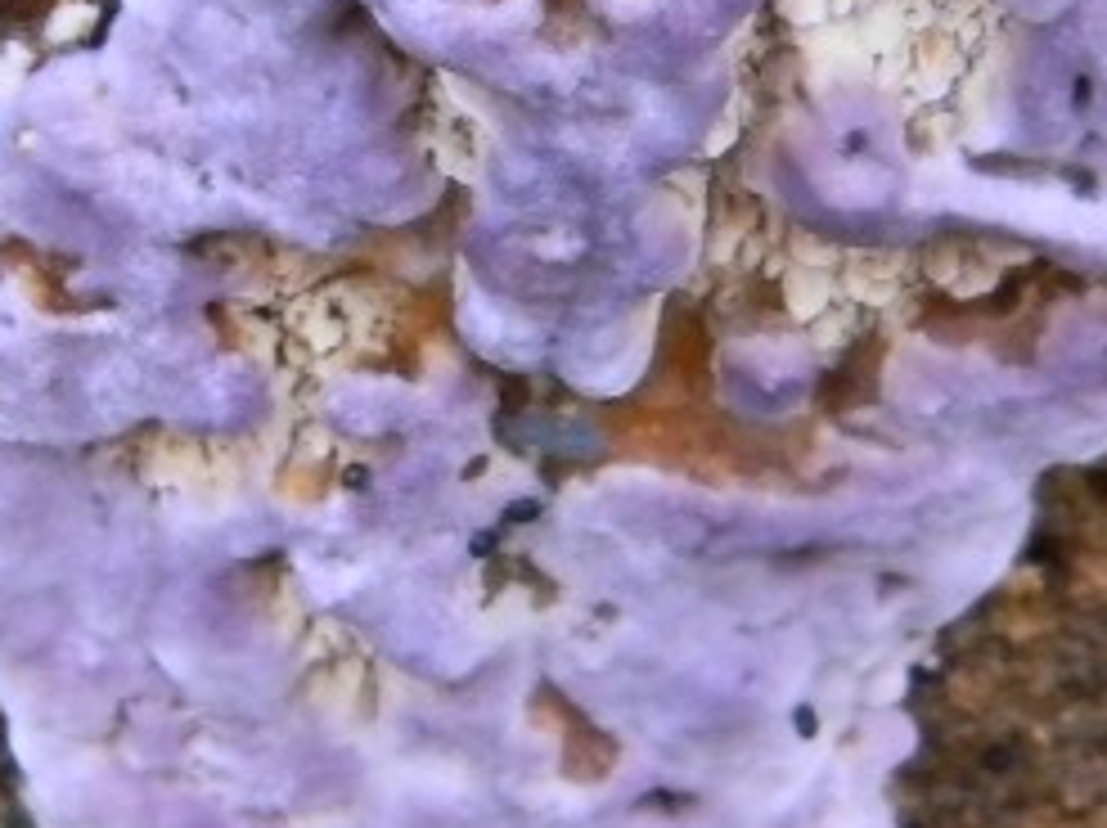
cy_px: 500
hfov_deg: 7.3
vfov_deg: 5.5
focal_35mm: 270
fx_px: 8626
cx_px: 612
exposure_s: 1/21.7
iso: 400
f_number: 4.5
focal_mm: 15.1
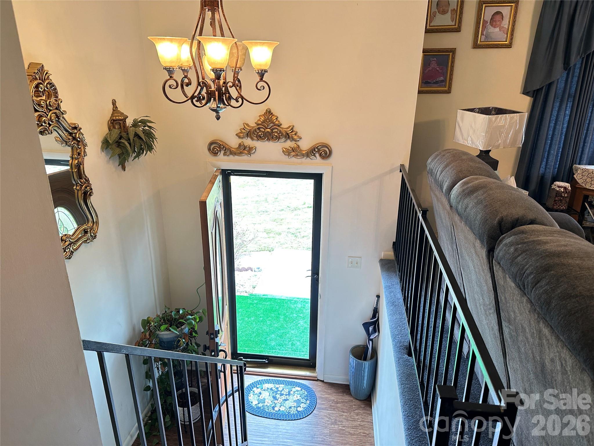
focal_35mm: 24
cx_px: 297
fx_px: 412
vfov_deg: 56.8
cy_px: 223
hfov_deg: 71.6
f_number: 1.78
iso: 125
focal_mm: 6.86
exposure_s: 1/60
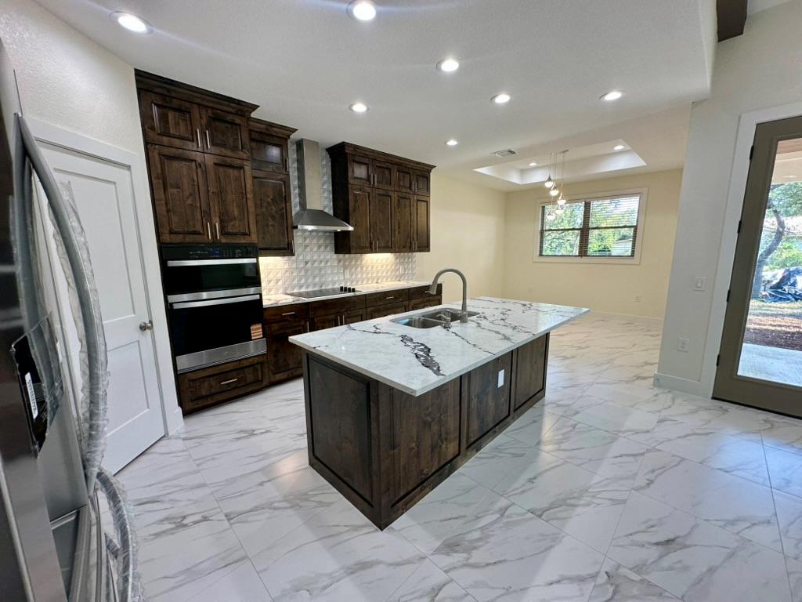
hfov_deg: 102.1
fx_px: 324
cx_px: 401
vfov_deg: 85.7
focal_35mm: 14
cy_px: 301
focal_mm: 2.22
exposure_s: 1/120
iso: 125
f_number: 2.2
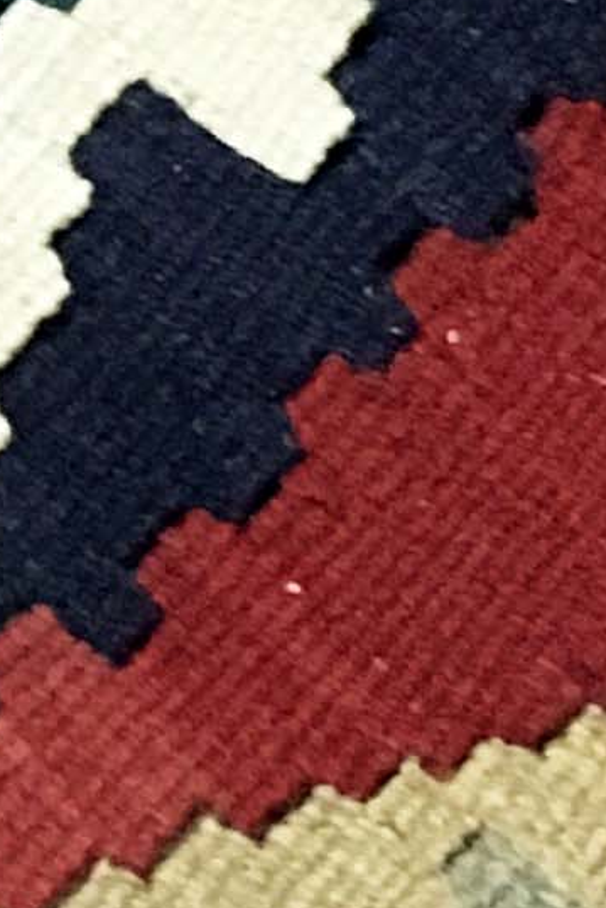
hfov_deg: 5.9
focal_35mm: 226
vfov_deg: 9.1
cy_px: 27
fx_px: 5702
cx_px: -604
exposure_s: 1/17
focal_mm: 4.15
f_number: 2.2
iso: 320
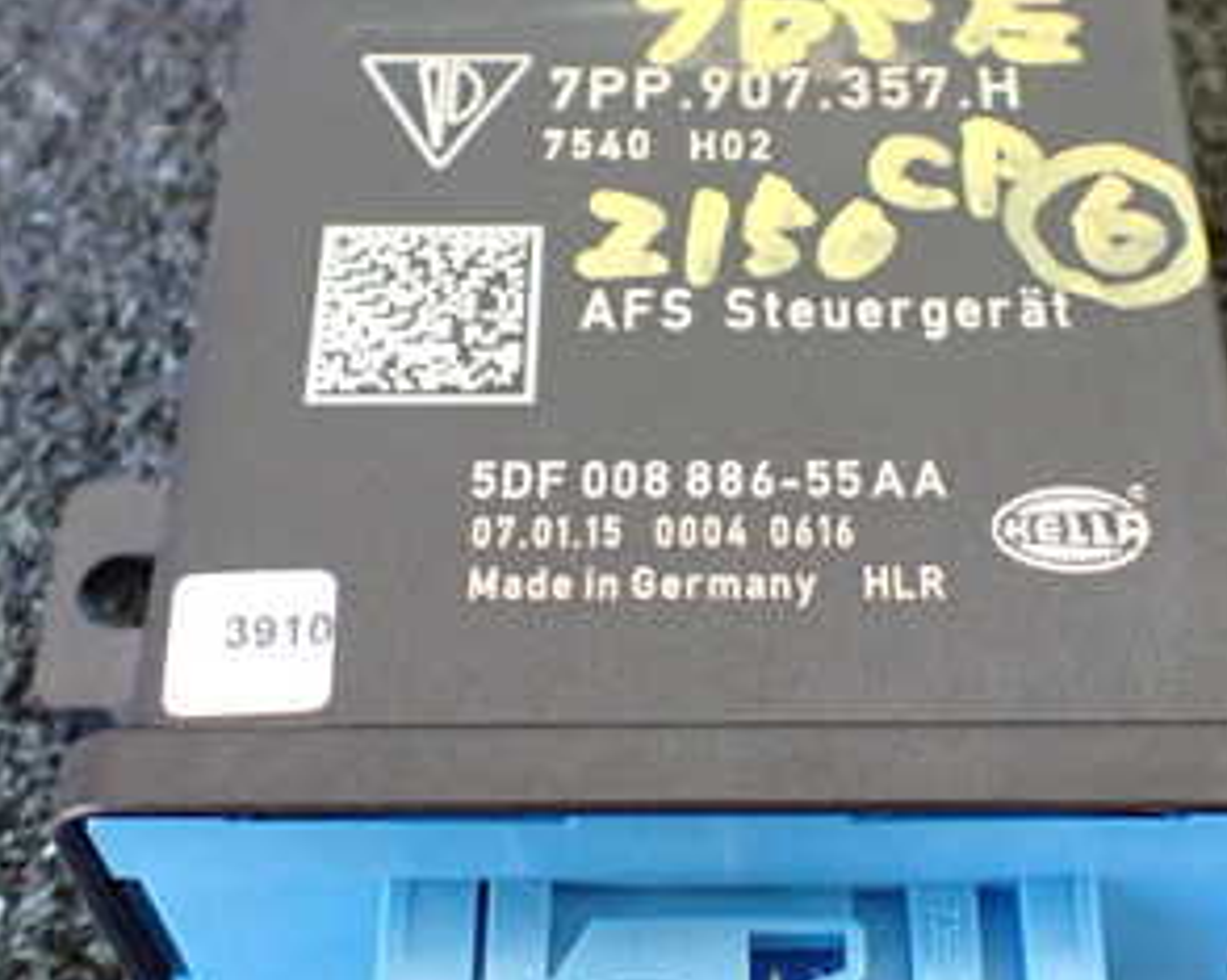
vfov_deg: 25.4
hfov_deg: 31.4
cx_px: 708
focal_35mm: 60
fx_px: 2177
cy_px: 532
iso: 800
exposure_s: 1/60
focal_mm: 5.4
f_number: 2.3
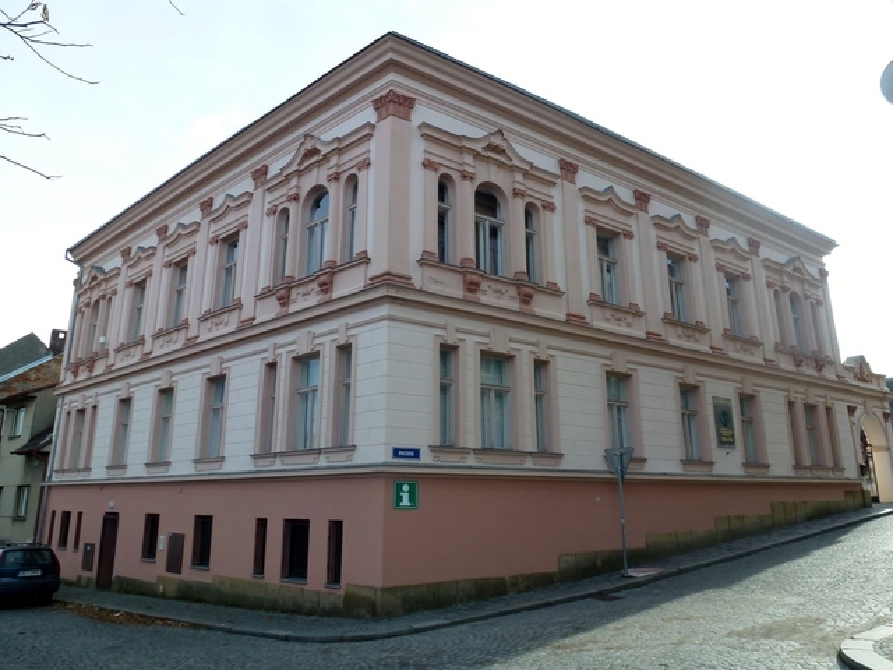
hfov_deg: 71.6
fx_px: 619
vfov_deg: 56.8
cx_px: 446
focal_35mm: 24
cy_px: 335
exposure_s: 1/400
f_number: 4
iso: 100
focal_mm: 4.3
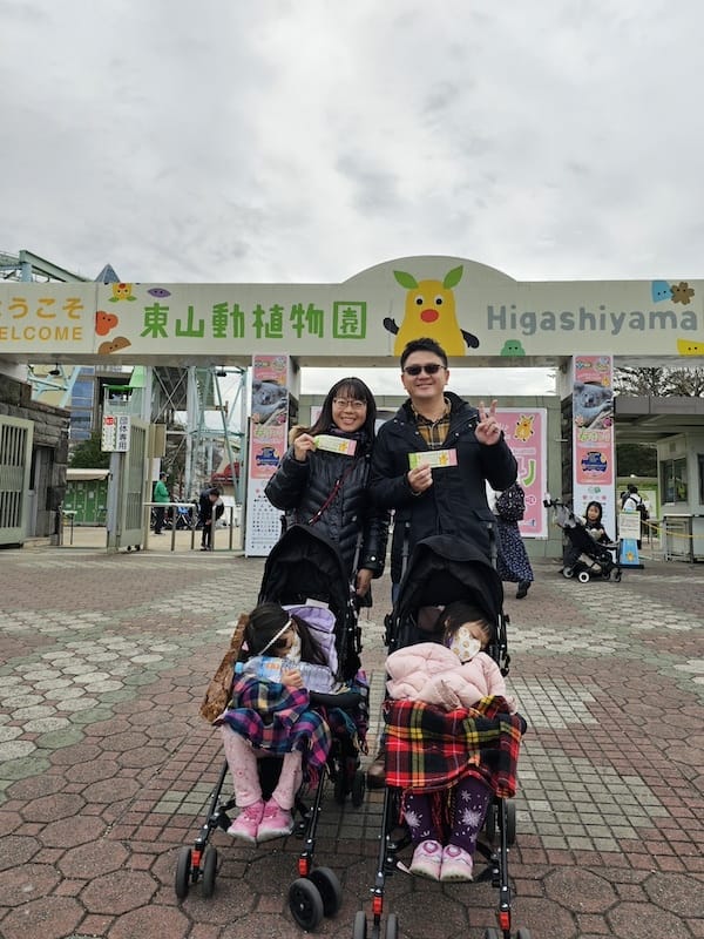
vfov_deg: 73.9
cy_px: 470
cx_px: 352
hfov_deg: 58.9
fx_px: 624
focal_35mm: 23
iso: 10
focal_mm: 6.3
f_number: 1.7
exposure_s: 1/807
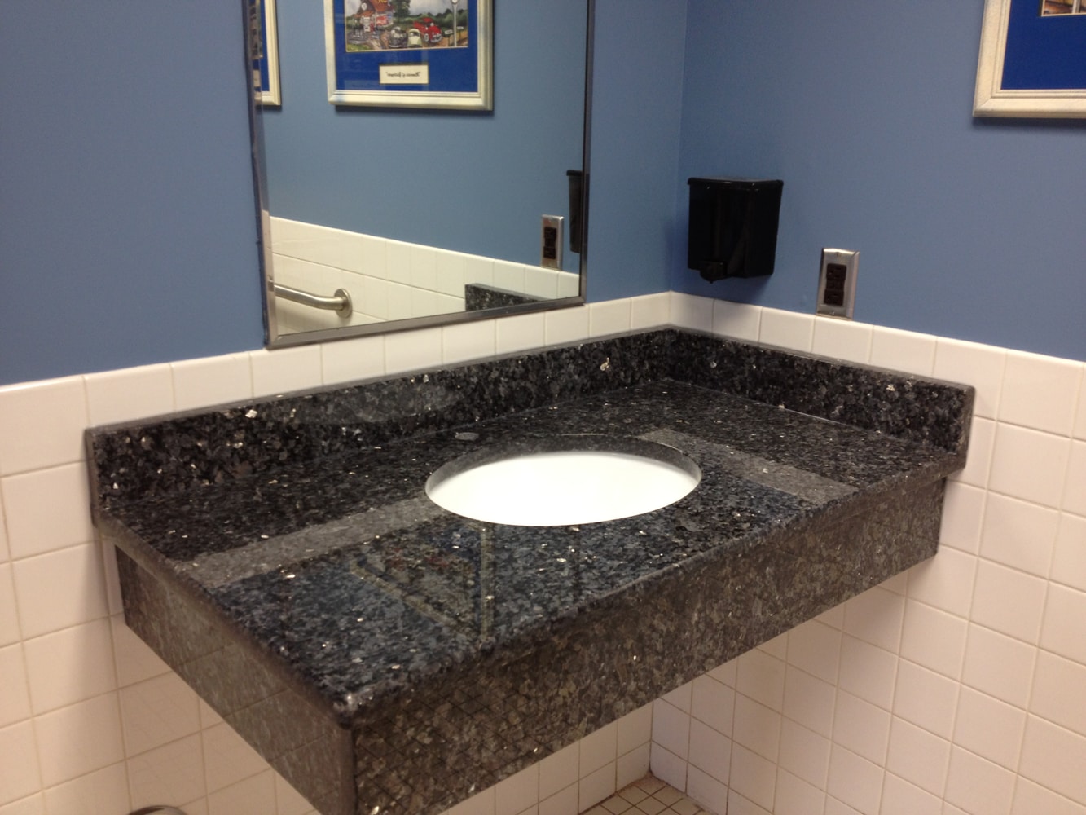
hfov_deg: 52.6
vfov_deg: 40.7
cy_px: 408
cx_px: 543
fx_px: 1098
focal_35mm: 35
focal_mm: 4.28
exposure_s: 1/20
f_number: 2.4
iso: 64
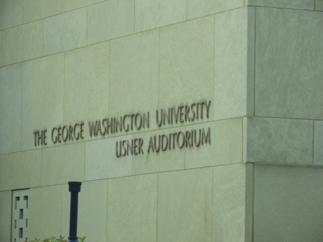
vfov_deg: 5.5
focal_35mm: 270
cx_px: 162
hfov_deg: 7.3
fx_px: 2519
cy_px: 121
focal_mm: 48.4
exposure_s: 1/200
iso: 100
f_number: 5.5
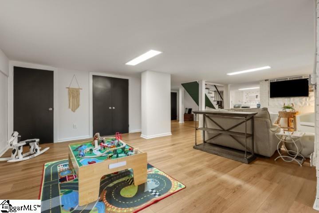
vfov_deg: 73.8
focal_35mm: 16
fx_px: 142
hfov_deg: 96.7
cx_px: 160
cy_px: 106
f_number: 8
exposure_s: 1
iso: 200
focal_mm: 16
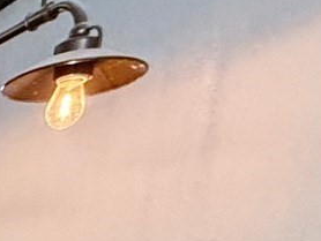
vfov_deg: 11.0
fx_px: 956
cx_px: -568
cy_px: 661
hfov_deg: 12.2
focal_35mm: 103
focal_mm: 2.22
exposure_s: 1/60
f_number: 2.2
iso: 320
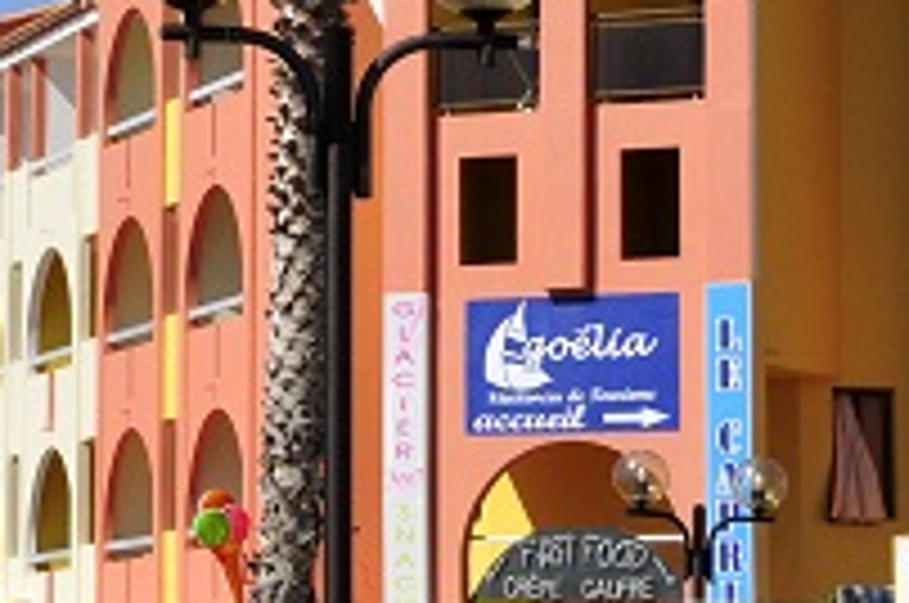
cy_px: 122
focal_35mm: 234
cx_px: -662
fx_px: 5892
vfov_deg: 5.9
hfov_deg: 8.5
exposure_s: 1/500
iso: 400
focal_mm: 45
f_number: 11
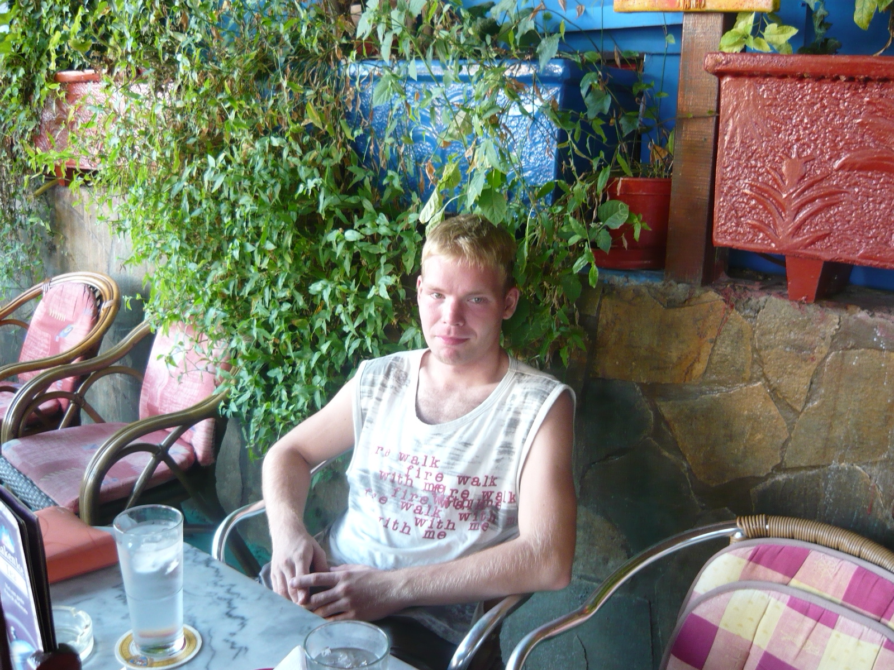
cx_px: 447
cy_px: 335
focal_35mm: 33
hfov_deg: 55.4
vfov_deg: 42.9
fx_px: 852
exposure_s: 1/30
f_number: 2.8
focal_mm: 5.5
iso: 200
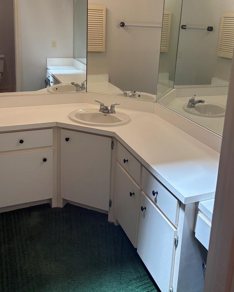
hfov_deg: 41.1
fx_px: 312
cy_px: 98
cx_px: 127
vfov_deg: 49.4
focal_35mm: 36
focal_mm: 5.96
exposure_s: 1/156
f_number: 1.6
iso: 80
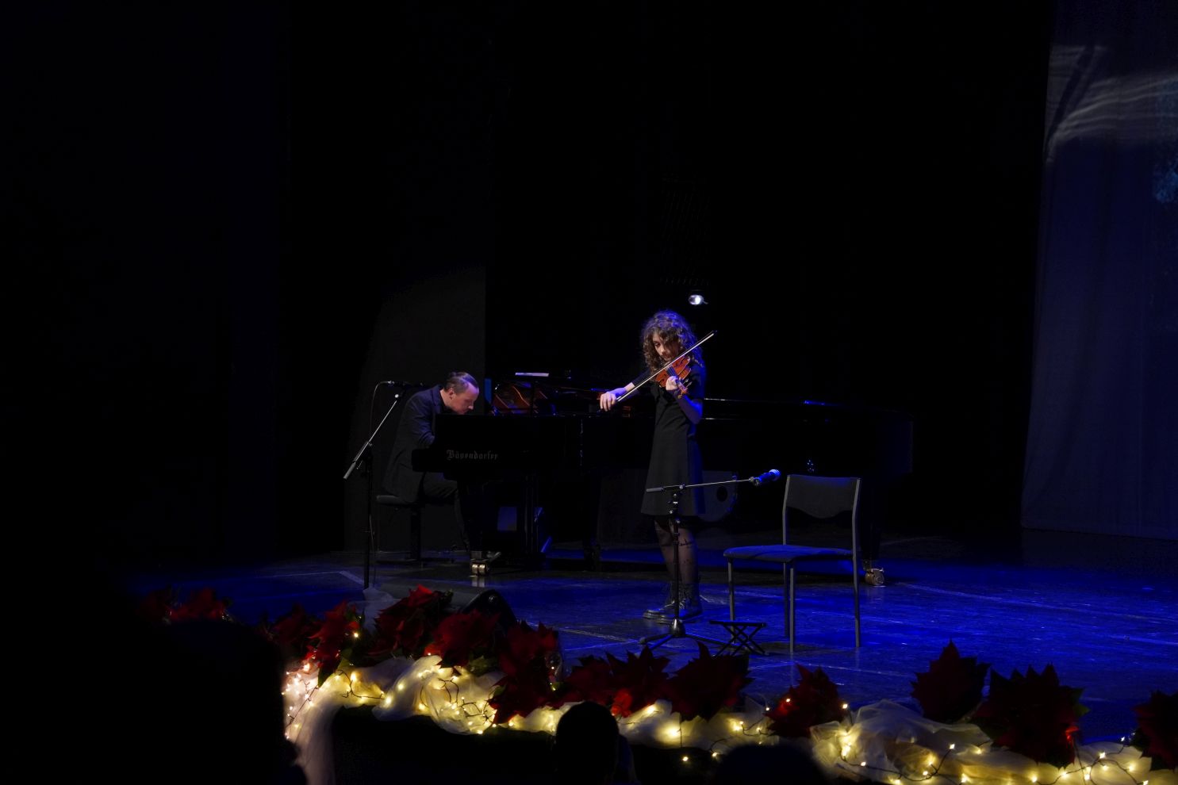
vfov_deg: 19.1
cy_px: 392
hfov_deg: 28.3
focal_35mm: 71
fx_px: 2336
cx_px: 589
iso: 1600
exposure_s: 1/100
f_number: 3.2
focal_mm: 47.6
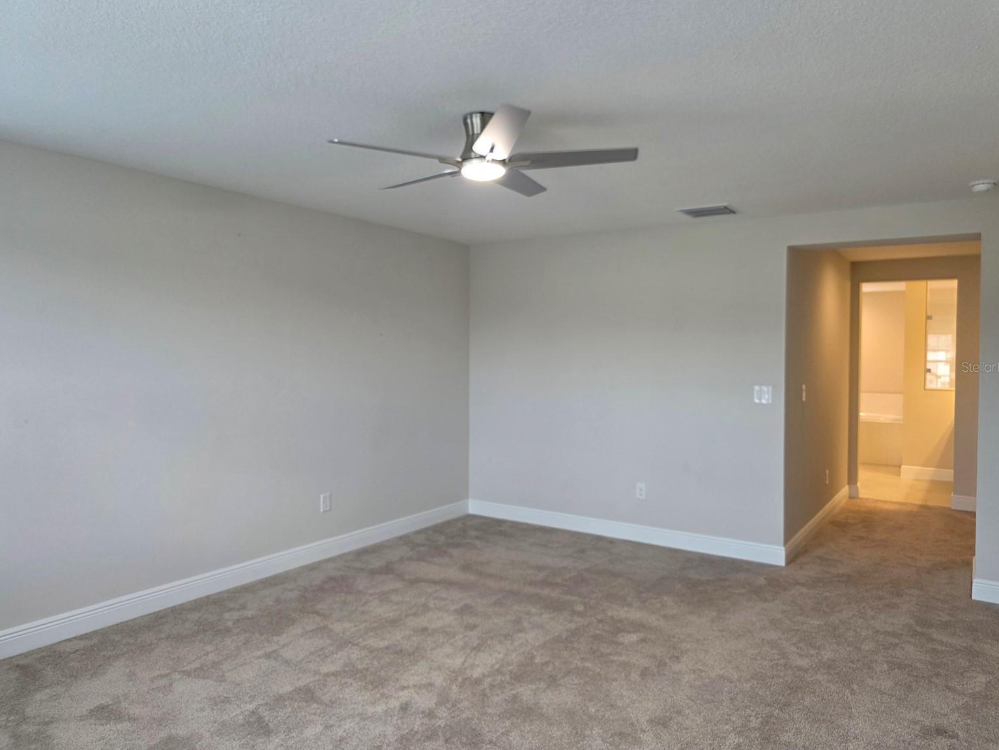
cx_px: 502
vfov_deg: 56.8
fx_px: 693
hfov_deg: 71.6
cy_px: 367
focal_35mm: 24
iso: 200
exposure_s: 1/120
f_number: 1.7
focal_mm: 6.3
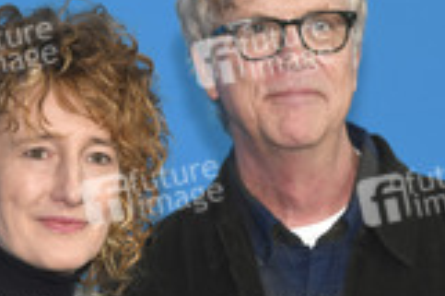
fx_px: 3643
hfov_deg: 7.0
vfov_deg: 4.6
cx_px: 189
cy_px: 263
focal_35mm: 295
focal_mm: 105
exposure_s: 1/320
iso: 800
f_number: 3.2
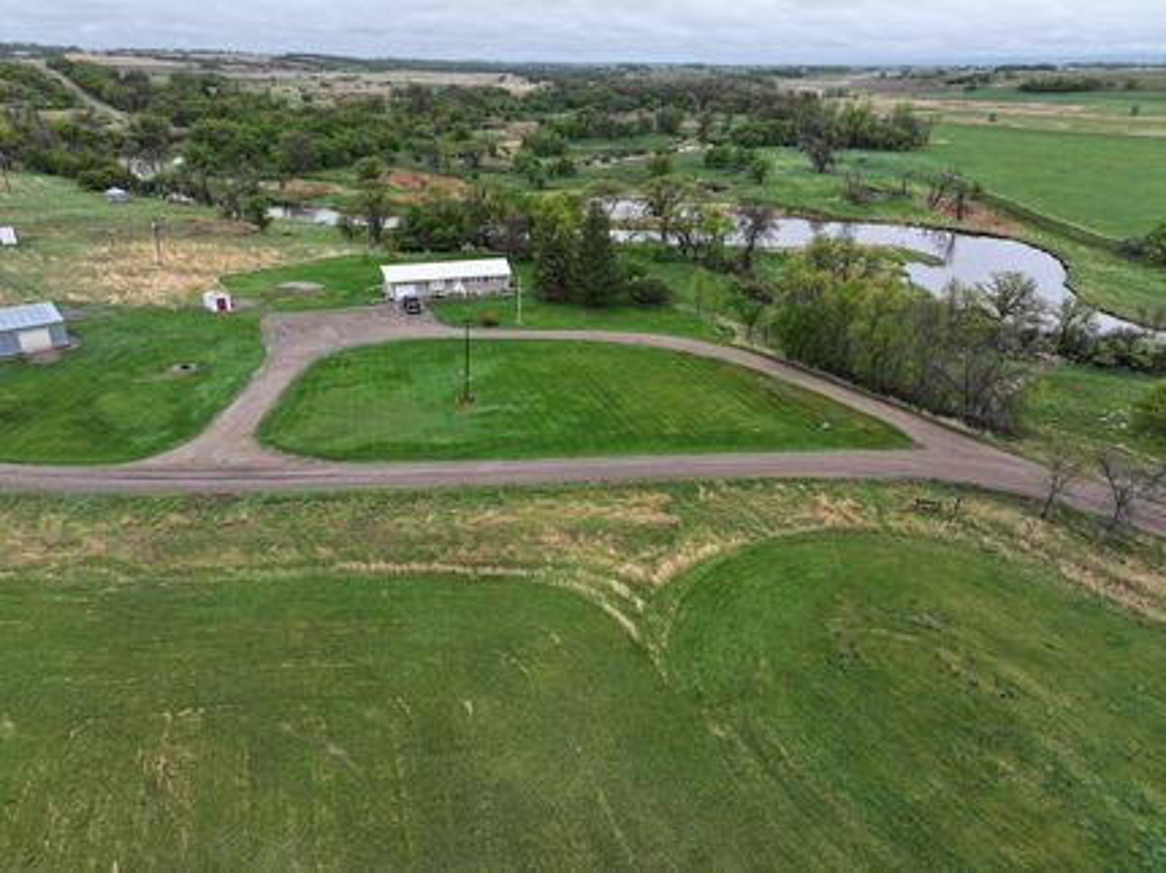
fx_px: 808
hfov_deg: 71.6
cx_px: 583
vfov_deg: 56.8
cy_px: 436
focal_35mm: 24
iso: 100
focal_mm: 12.29
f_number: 2.8
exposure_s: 1/800
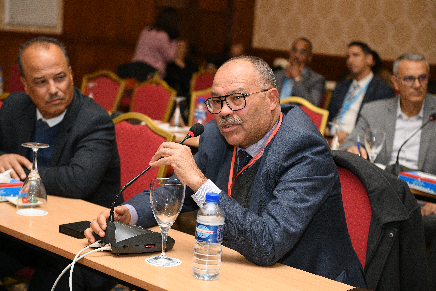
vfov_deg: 19.5
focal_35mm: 70
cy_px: 146
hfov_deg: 28.8
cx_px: 218
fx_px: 848
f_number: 4
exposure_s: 1/250
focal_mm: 70
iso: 1250
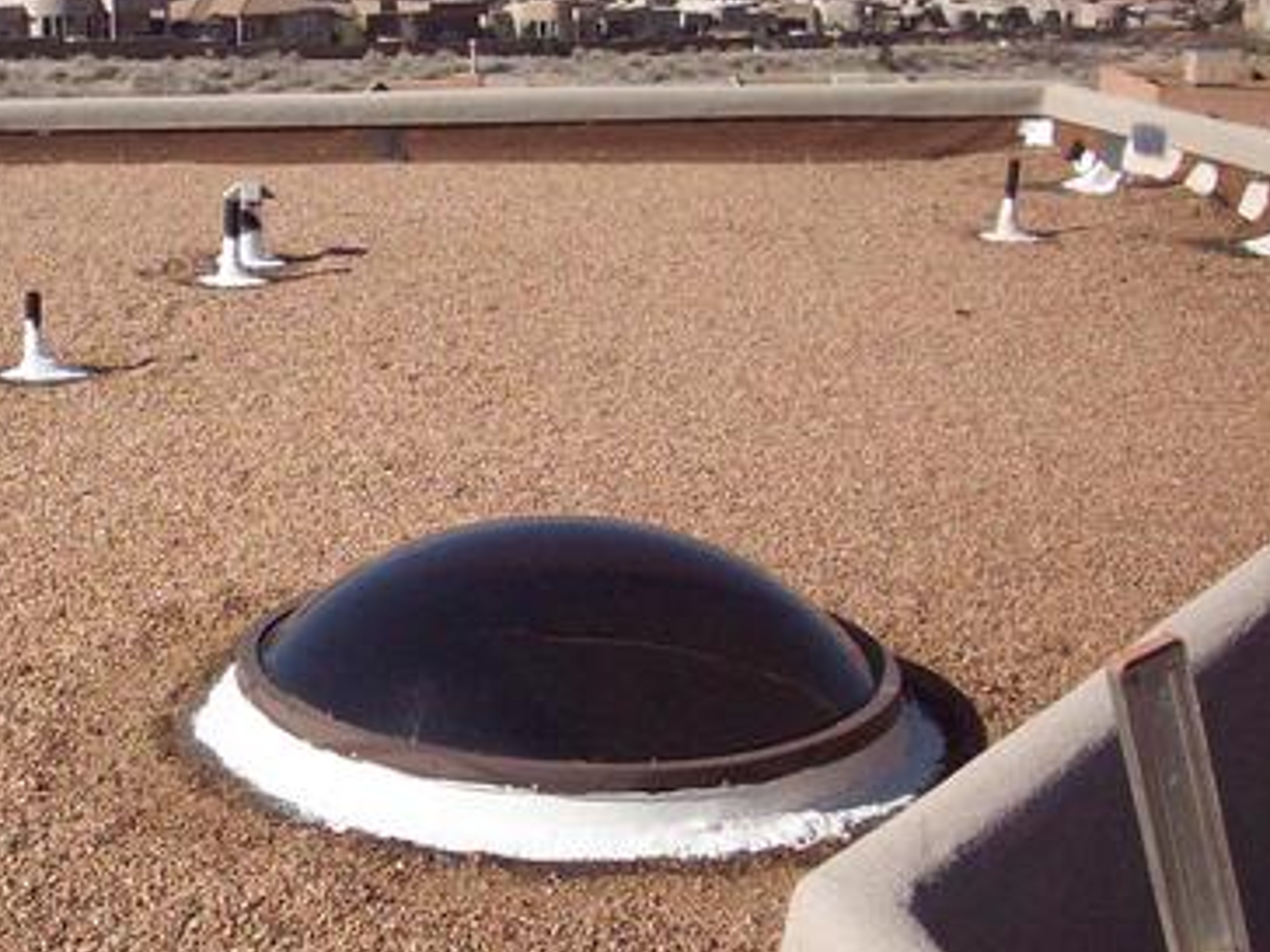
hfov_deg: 29.0
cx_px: 223
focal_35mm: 65
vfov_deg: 22.6
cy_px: 534
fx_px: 2385
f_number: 5.6
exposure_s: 1/1318
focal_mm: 6.2
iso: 200
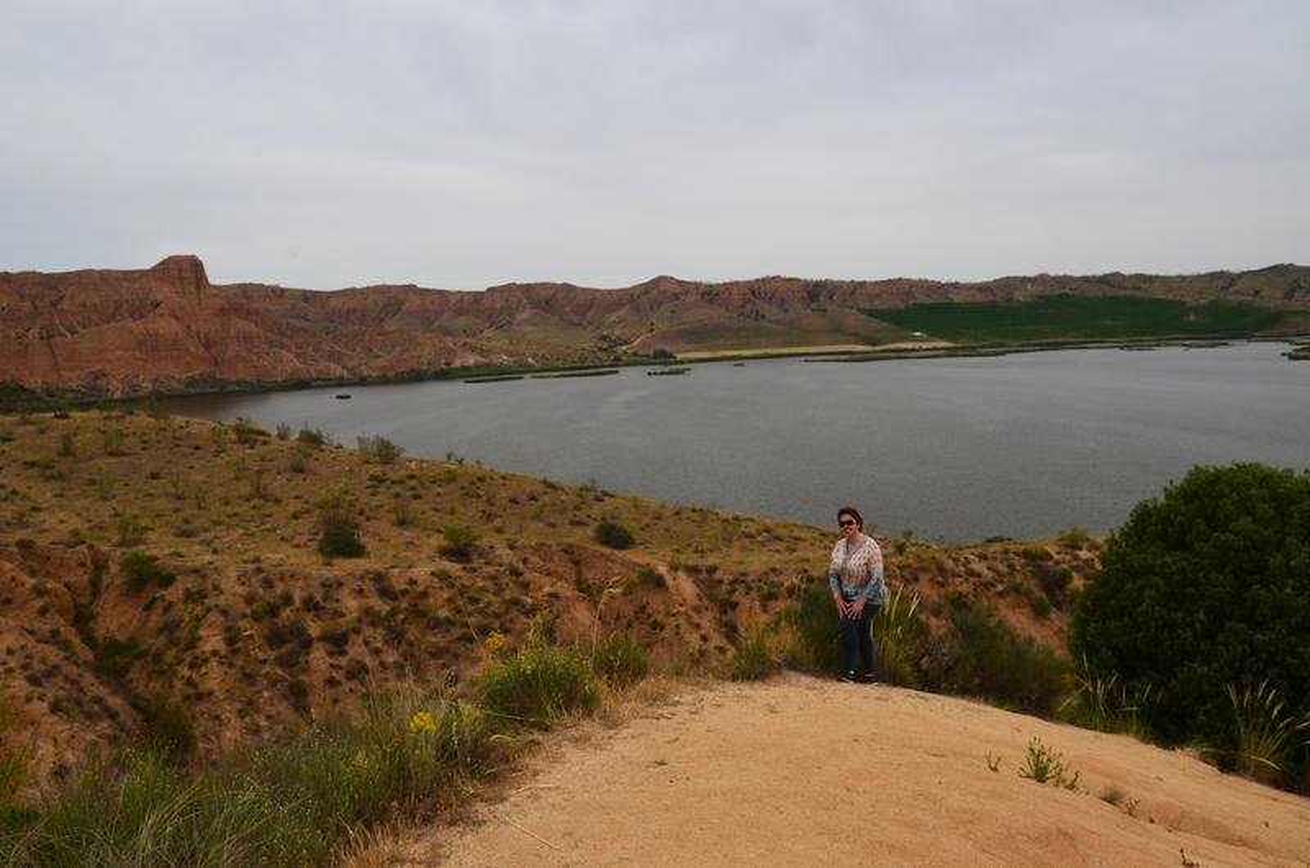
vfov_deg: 41.5
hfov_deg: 59.6
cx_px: 655
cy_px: 434
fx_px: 1144
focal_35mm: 32
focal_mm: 21
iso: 200
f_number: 9
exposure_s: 1/160
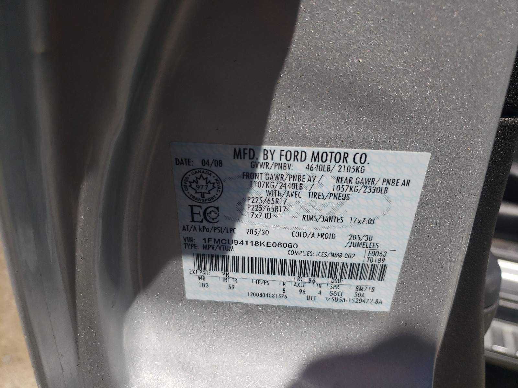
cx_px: 259
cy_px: 194
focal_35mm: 26
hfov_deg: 67.3
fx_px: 389
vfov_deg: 53.1
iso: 50
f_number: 1.5
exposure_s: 1/2500
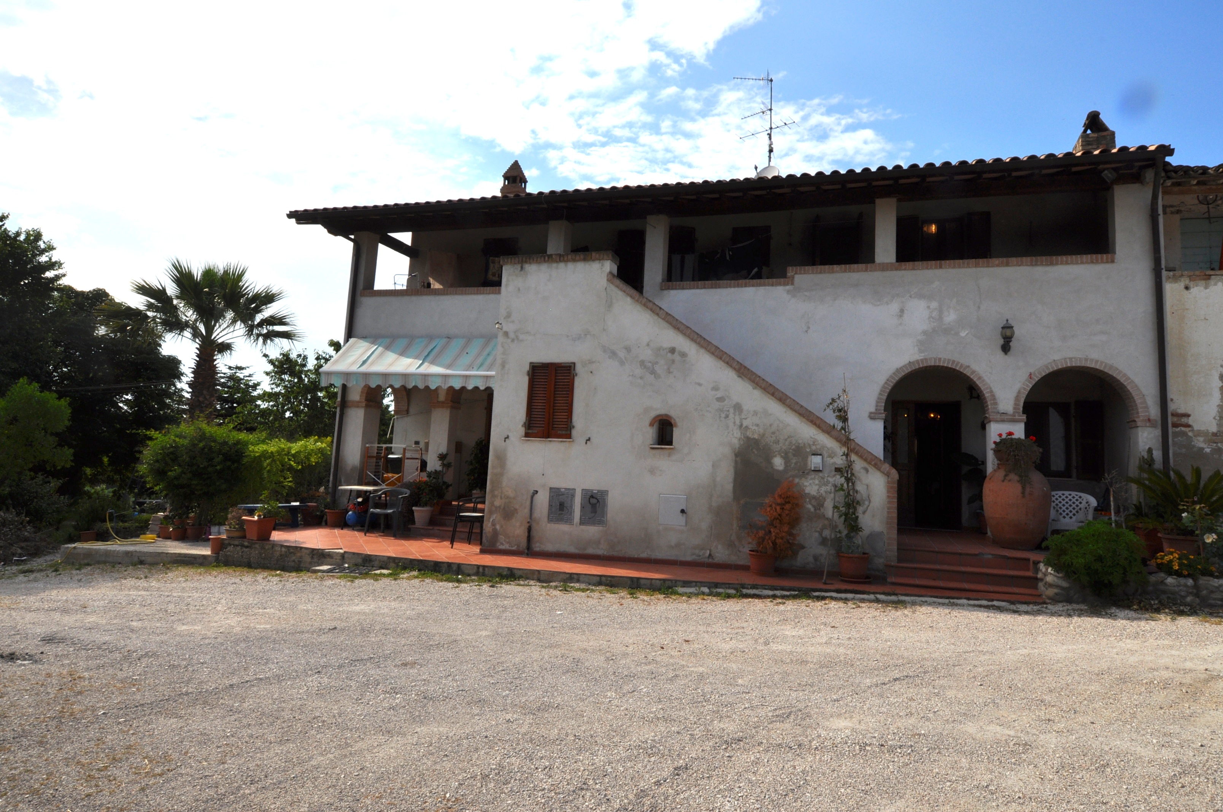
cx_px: 612
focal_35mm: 21
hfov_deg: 81.3
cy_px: 406
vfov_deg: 59.4
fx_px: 713
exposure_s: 1/200
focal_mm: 14
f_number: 18
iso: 200
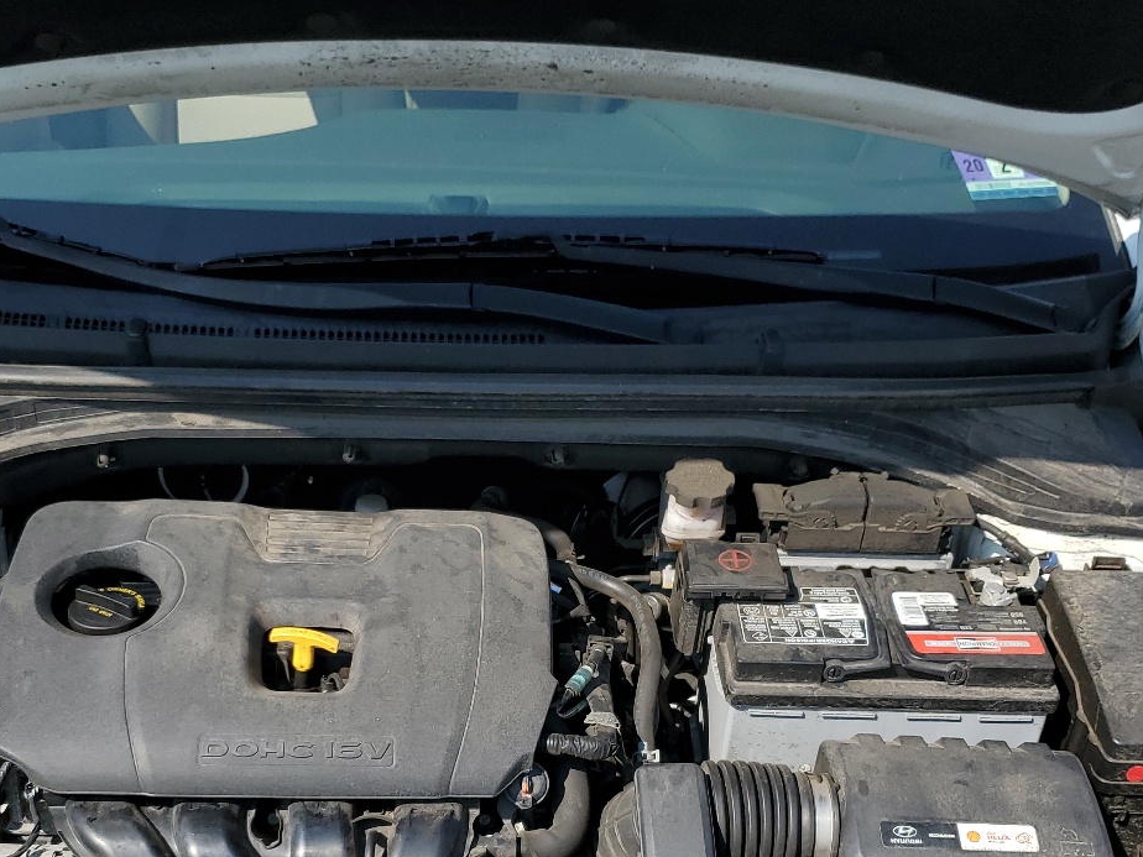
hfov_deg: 42.0
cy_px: 683
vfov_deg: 31.4
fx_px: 1486
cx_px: 481
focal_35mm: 45
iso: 50
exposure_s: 1/3333
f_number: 1.5
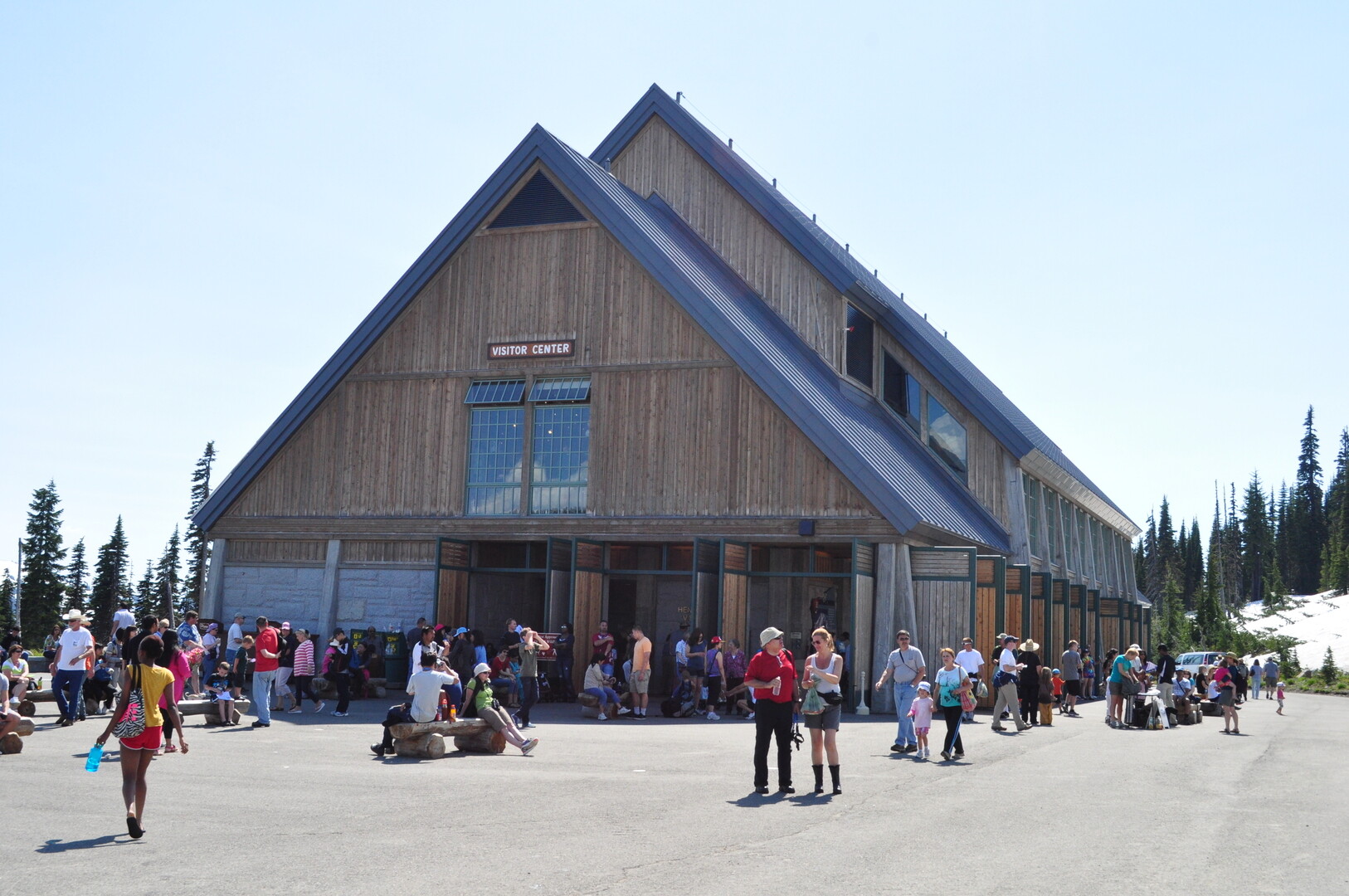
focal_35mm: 42
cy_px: 448
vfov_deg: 31.8
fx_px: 1572
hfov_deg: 46.4
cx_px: 674
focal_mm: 28
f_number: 11
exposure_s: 1/500
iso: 640
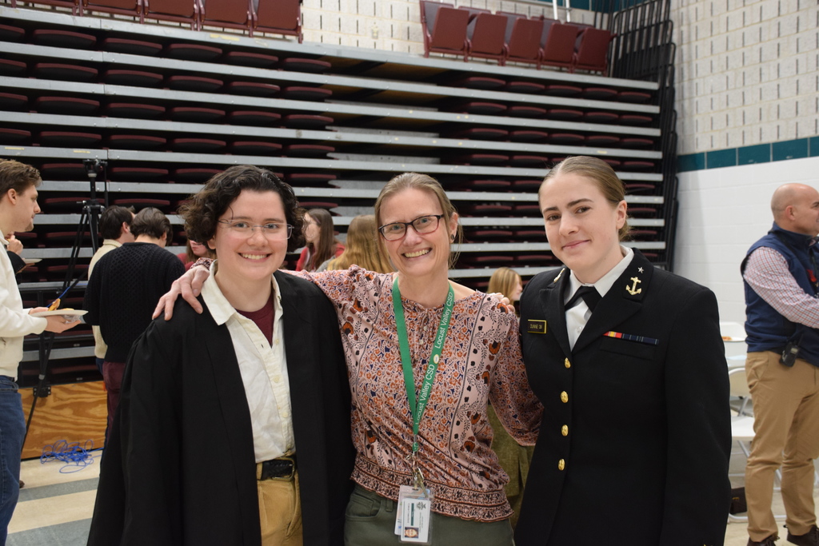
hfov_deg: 49.5
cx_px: 410
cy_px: 273
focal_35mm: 39
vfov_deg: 34.2
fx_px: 887
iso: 1250
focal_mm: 26
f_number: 3.8
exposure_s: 1/60
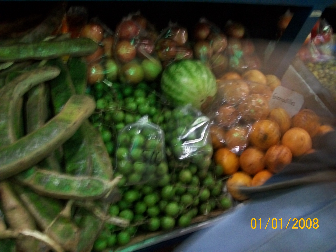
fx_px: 349
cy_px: 126
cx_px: 168
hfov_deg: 51.4
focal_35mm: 36
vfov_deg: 39.7
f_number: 2.7
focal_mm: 6
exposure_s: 1/10
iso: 240
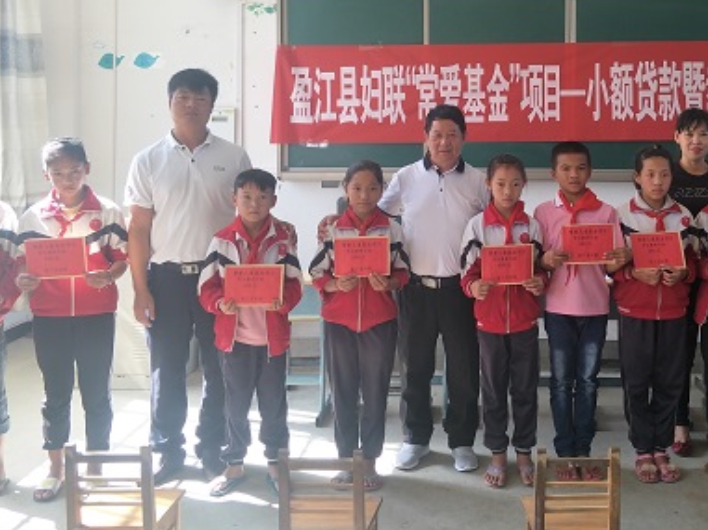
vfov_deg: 37.2
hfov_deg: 48.8
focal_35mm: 37
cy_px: 104
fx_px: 756
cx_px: 502
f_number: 1.7
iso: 92
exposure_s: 1/100
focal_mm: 3.79
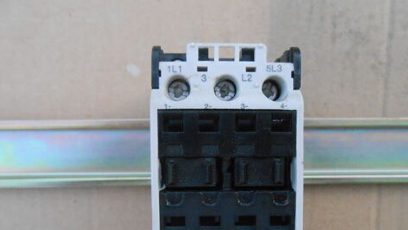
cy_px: 152
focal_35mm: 29
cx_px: 207
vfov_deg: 39.7
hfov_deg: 66.1
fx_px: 314
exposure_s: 1/100
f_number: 3.5
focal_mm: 4.6
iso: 800
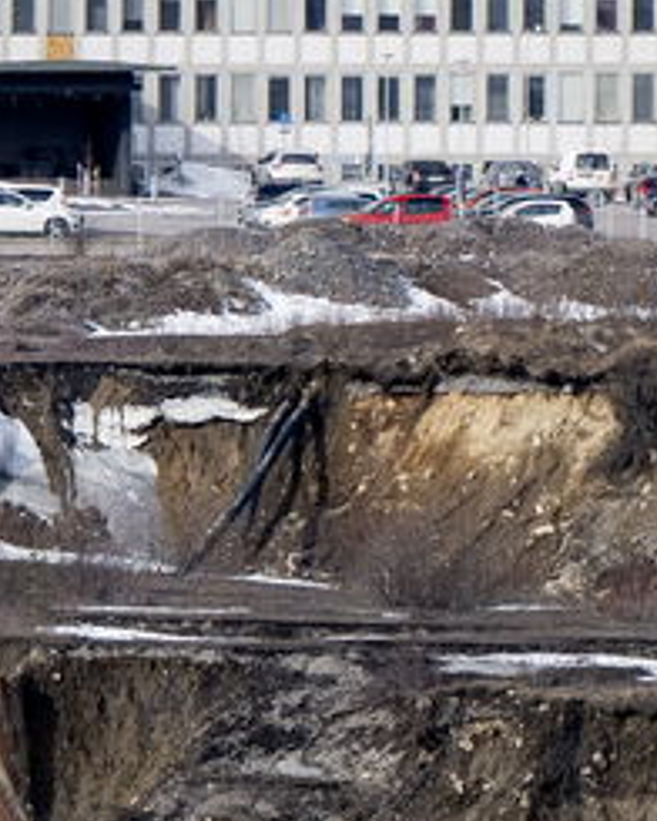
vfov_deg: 1.7
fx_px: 28170
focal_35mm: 1159
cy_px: -161
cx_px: 396
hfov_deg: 1.3
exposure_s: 1/4000
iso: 400
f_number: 2.8
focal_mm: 140
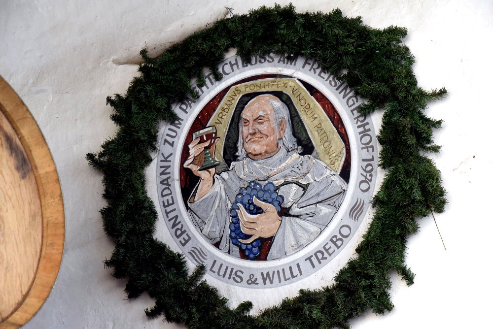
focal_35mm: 122
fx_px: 1672
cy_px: 164
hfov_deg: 16.8
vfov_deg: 11.3
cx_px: 246
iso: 6400
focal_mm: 122
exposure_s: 1/125
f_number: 13
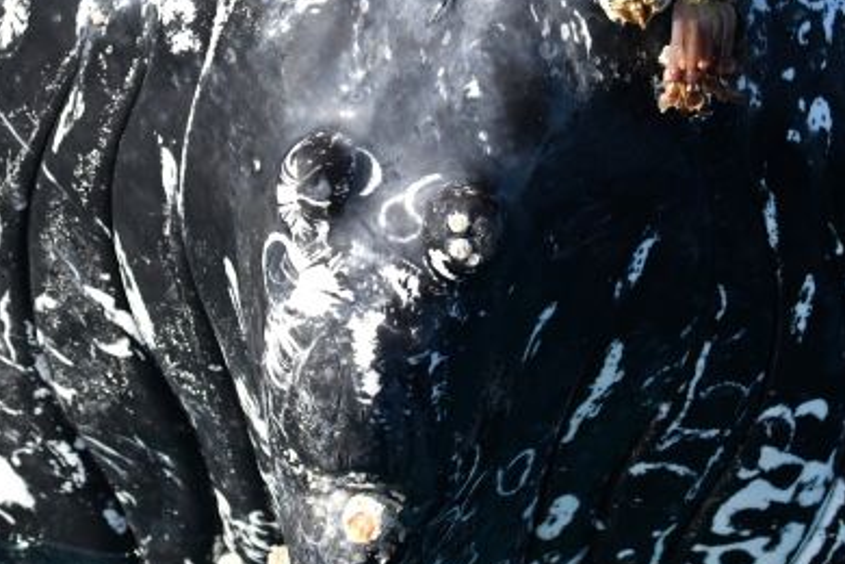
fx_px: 8426
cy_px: 131
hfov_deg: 5.7
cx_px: 438
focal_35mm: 359
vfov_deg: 3.8
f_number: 6.3
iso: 2800
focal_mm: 175
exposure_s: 1/8000
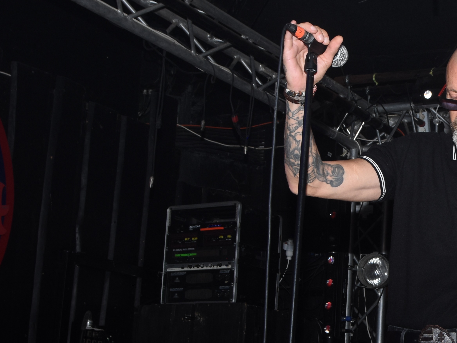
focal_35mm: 89
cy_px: 199
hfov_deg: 21.0
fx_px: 1175
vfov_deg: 16.6
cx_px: 497
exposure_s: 1/250
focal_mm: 24
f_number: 8
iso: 280
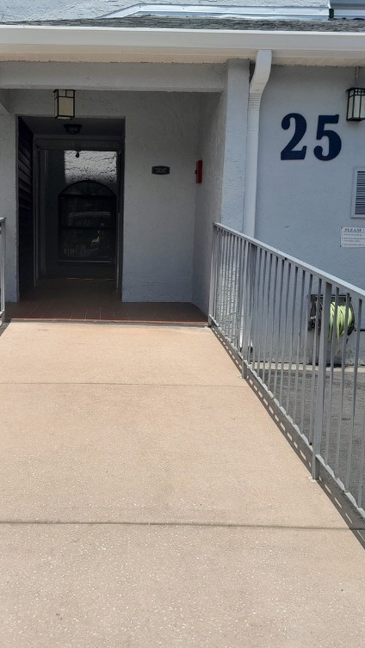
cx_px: 109
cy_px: 321
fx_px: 688
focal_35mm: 40
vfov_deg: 50.5
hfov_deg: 29.4
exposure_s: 1/762
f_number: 1.8
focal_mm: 4
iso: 40
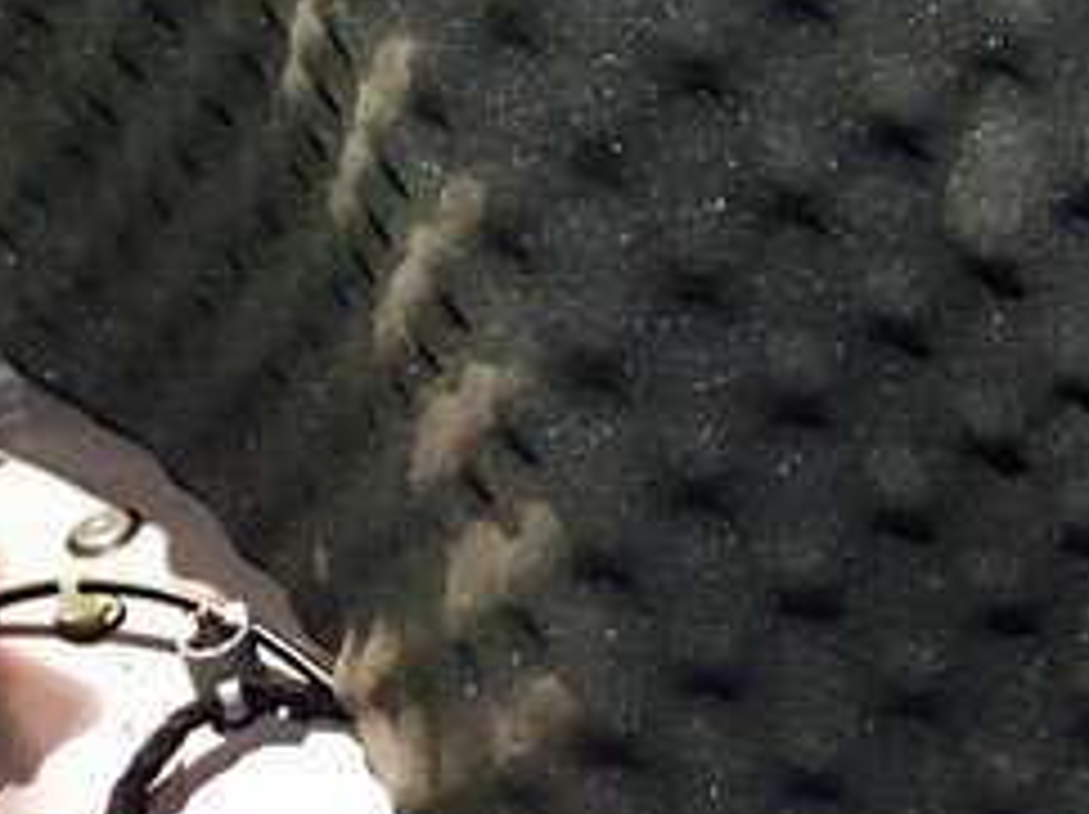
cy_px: 47
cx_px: 1116
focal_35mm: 84
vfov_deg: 17.2
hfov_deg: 22.3
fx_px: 2640
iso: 1250
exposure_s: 1/17
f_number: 2.2
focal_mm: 4.15
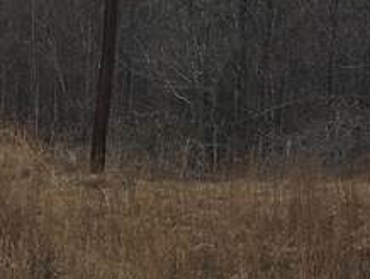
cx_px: -285
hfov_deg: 10.9
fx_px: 1819
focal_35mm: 170
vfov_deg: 8.7
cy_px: 177
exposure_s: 1/1068
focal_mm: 4.15
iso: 25
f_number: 2.2
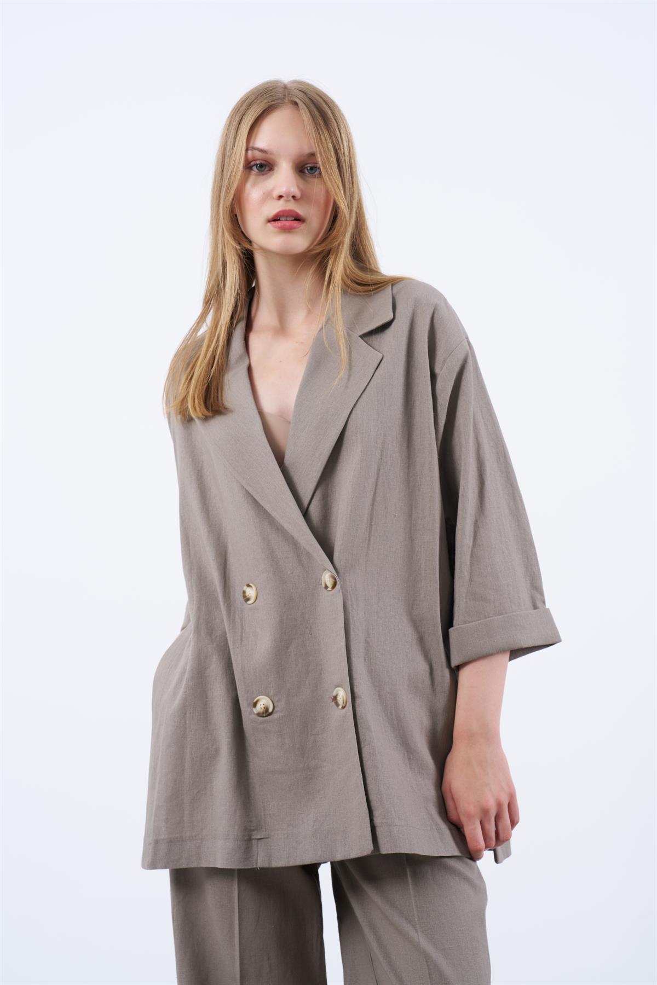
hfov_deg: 19.5
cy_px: 492
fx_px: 1916
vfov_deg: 28.8
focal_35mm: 70
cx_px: 328
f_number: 7.1
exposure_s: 1/160
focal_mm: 70
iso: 160
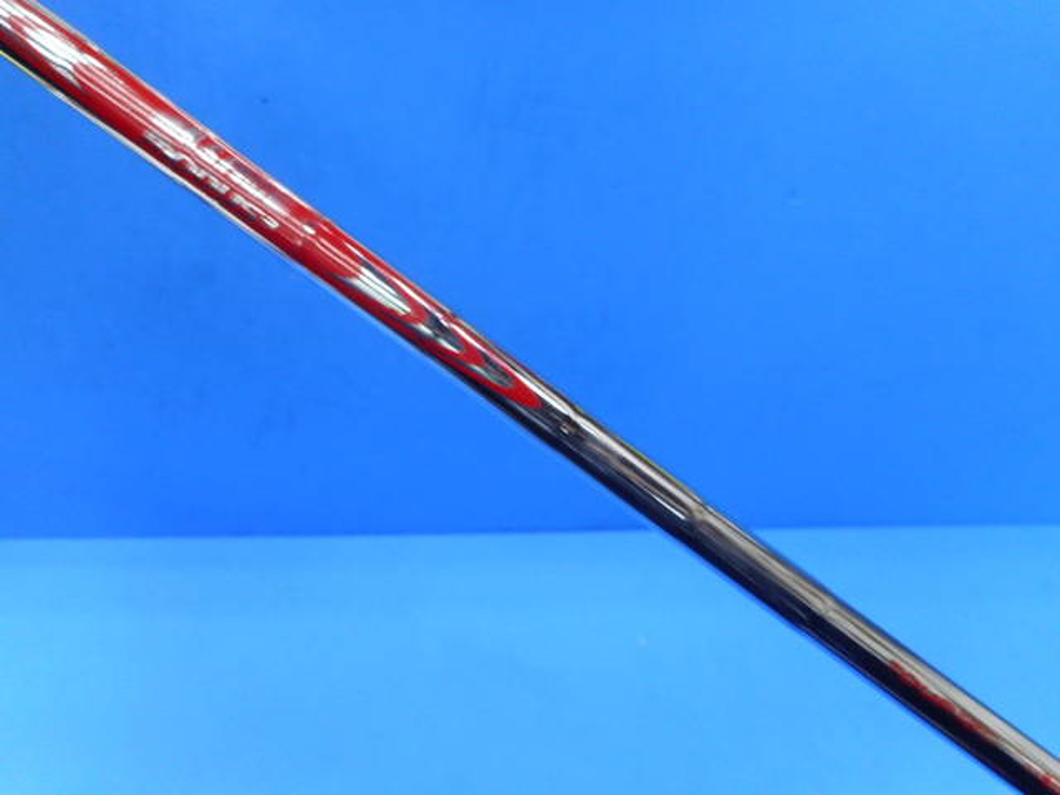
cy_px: 398
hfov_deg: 69.4
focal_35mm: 25
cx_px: 530
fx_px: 766
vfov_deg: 54.9
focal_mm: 4.5
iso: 125
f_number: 3.7
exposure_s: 1/30
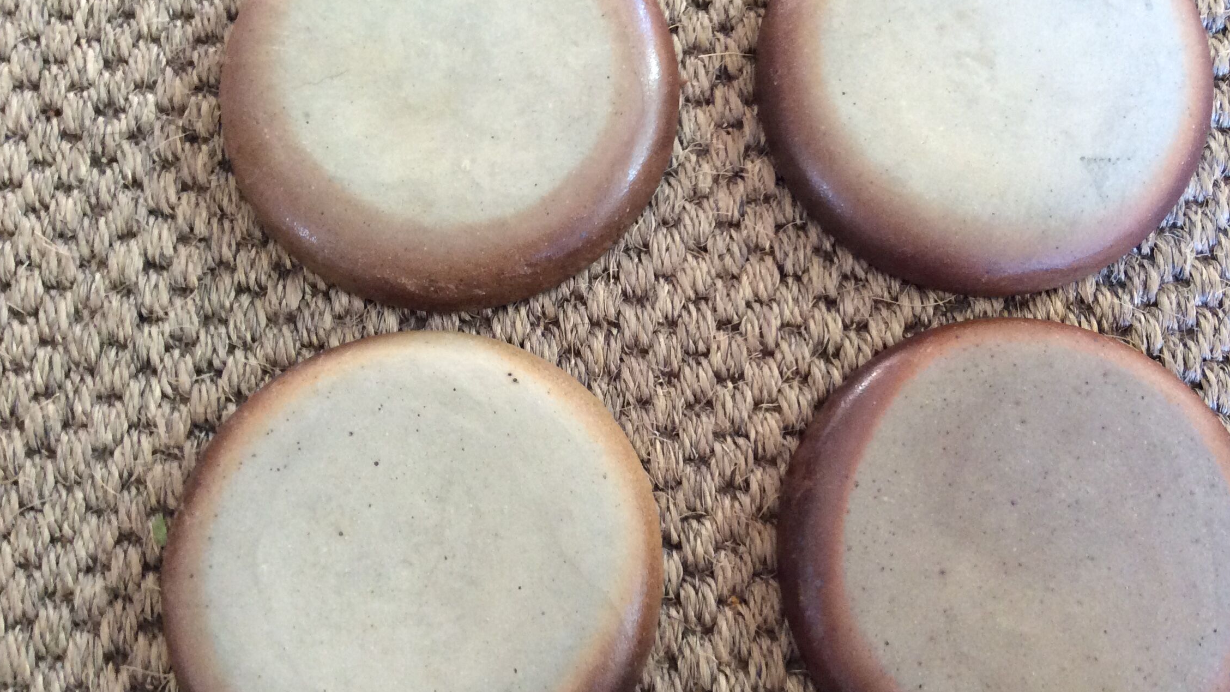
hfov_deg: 50.4
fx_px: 1305
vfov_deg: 29.7
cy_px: 366
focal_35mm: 40
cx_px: 658
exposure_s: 1/25
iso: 125
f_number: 2.4
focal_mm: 3.3
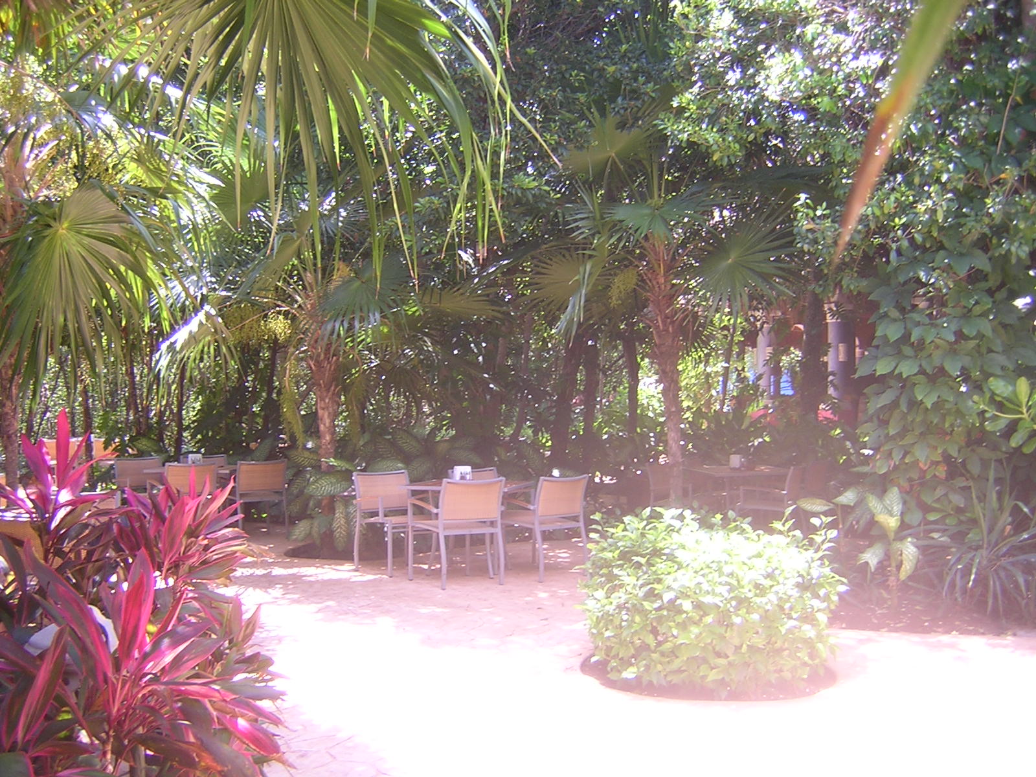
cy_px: 388
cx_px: 518
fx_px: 1077
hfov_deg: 51.4
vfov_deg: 39.7
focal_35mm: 36
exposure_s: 1/71.4
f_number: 2.6
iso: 100
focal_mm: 4.7
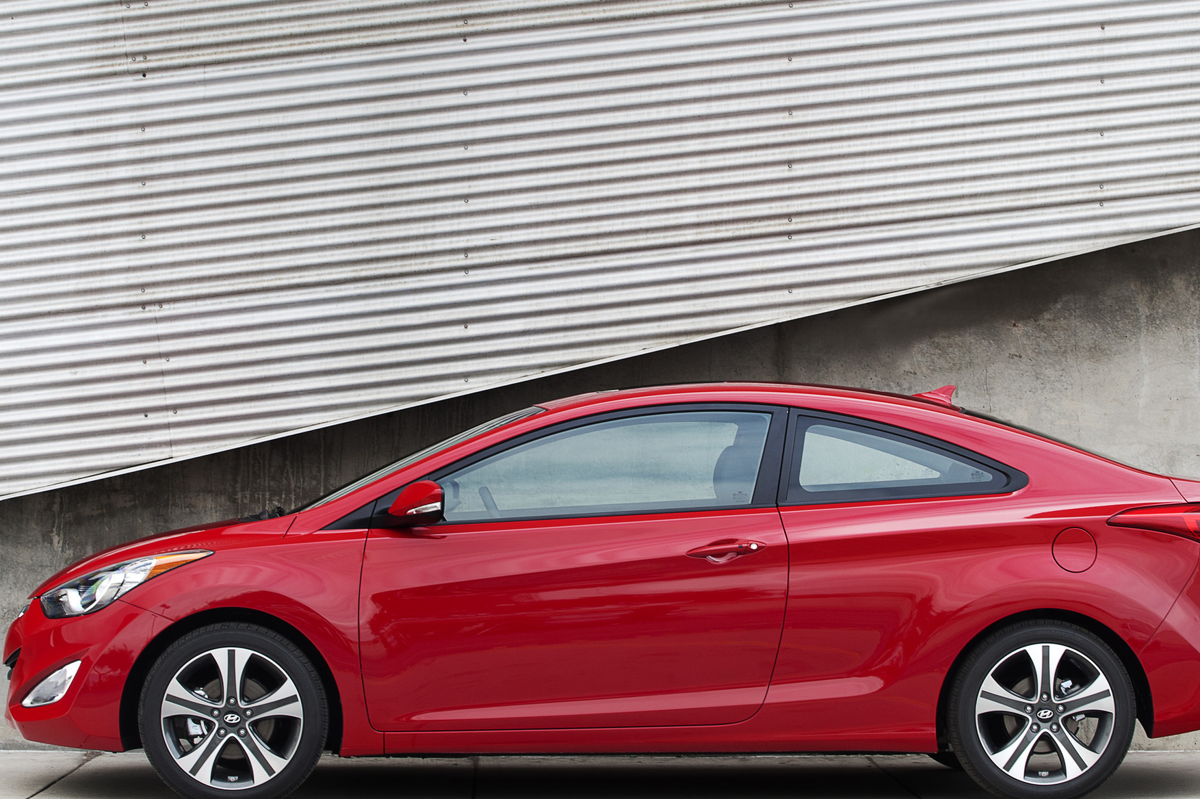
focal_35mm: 114
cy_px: 355
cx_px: 610
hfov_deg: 18.0
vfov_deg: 12.0
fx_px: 3798
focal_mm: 80
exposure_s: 1/25
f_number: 8
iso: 200
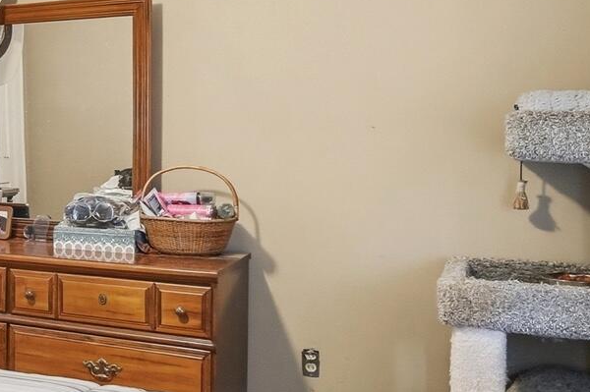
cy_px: 135
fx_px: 819
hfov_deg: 32.3
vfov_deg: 26.8
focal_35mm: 50
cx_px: -130
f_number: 4
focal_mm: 10
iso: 100
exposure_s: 1/30
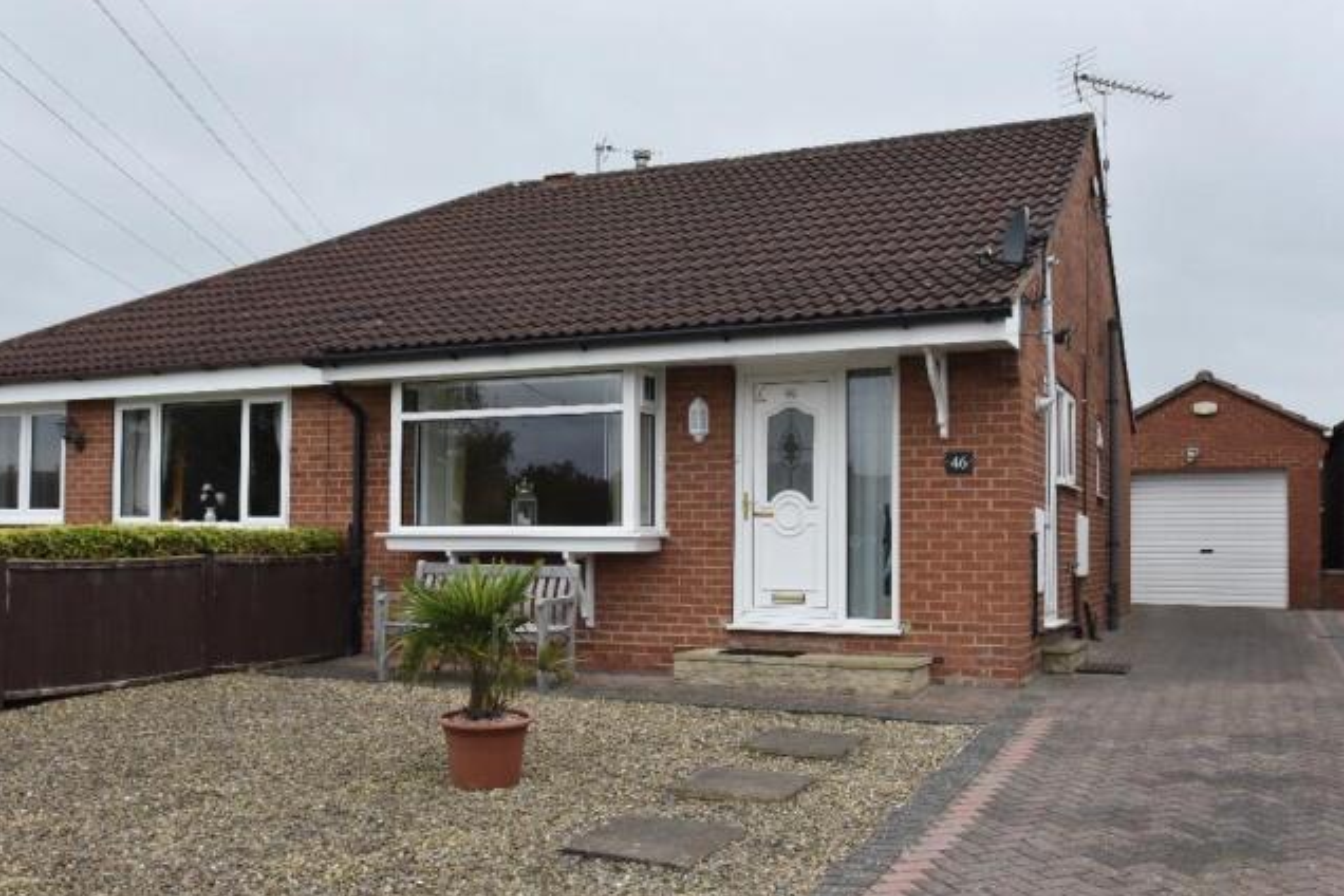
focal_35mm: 34
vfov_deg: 38.9
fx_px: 1269
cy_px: 455
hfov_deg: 55.8
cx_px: 656
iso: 800
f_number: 8
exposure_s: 1/320
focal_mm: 22
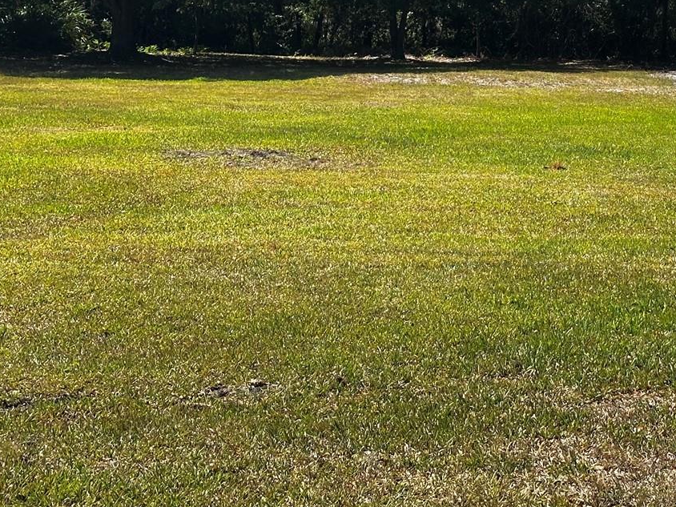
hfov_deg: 21.0
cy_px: 92
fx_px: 1777
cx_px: 621
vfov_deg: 16.1
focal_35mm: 91
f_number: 1.78
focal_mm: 6.86
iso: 64
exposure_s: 1/2410
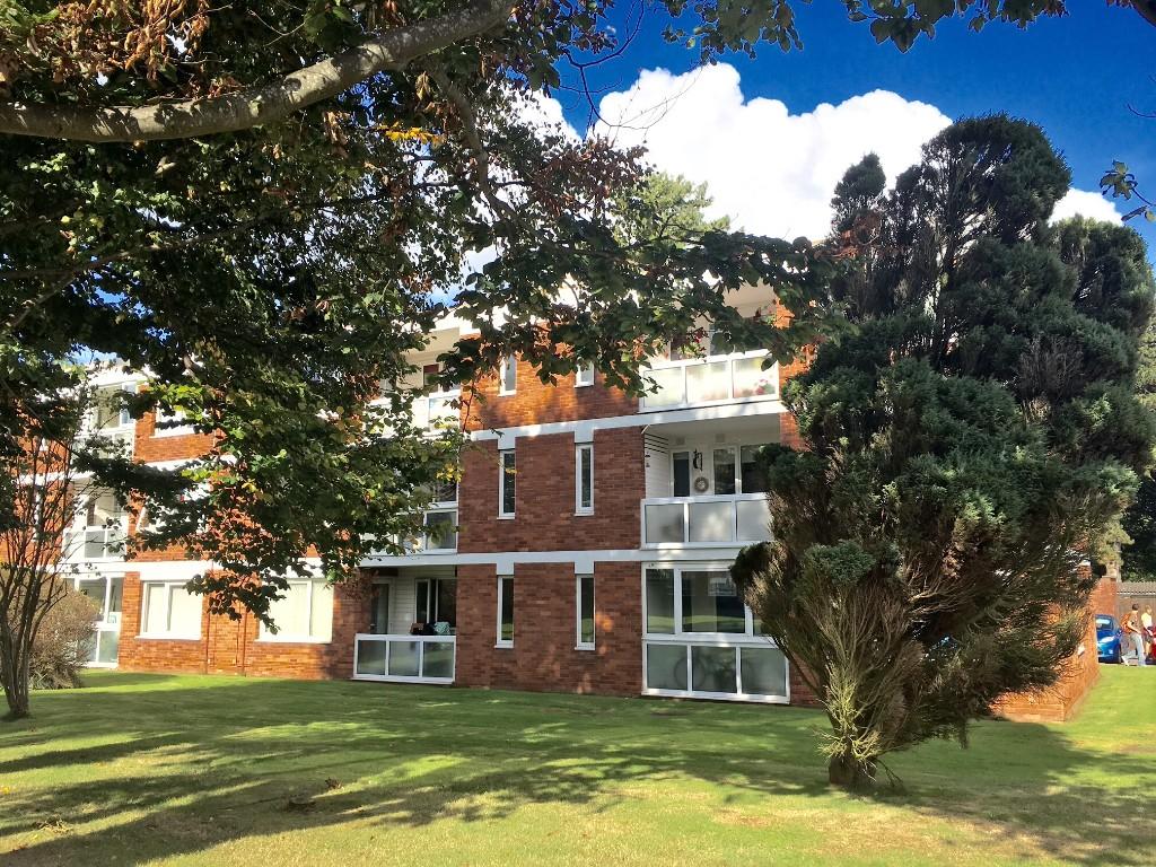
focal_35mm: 29
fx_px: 968
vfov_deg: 48.2
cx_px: 578
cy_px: 434
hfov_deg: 61.7
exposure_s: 1/1148
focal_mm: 4.15
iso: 25
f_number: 2.2
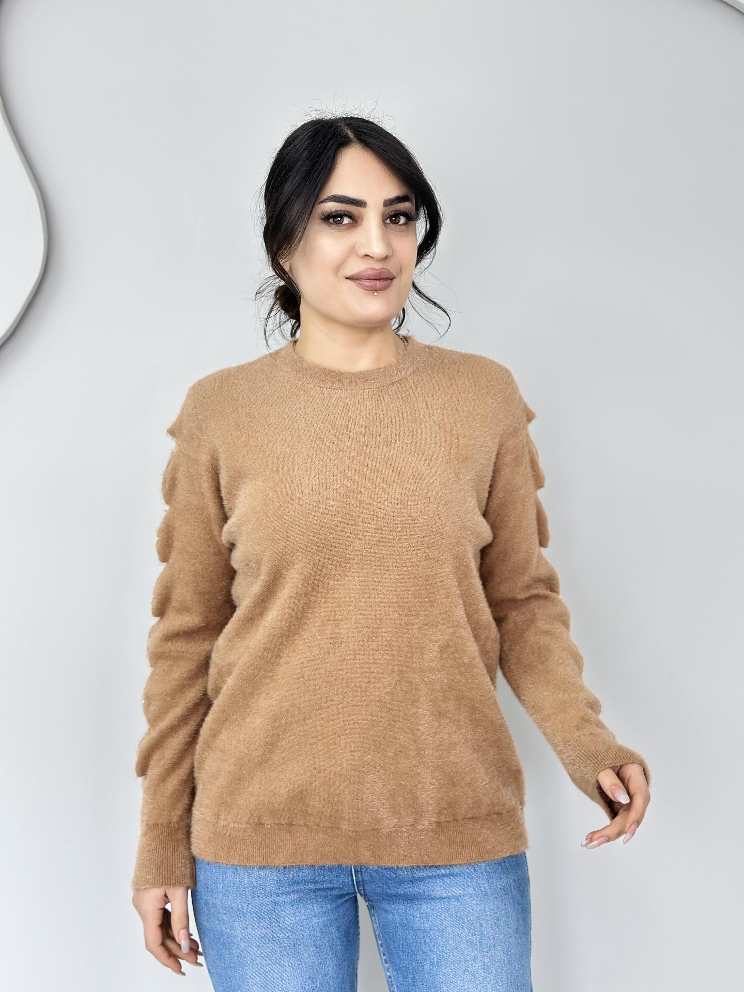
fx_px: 1376
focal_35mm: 48
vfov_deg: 39.7
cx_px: 372
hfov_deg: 30.3
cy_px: 496
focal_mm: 6.86
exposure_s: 1/100
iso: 100
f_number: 1.78
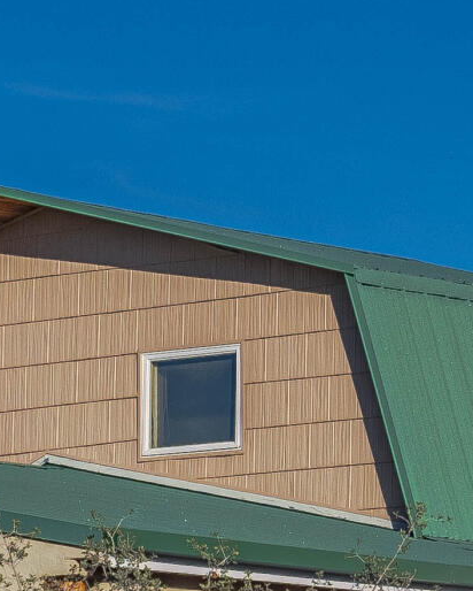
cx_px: 220
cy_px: 731
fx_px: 5453
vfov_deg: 6.2
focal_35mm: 312
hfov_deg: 5.0
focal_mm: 38
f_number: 8
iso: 320
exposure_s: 1/8000
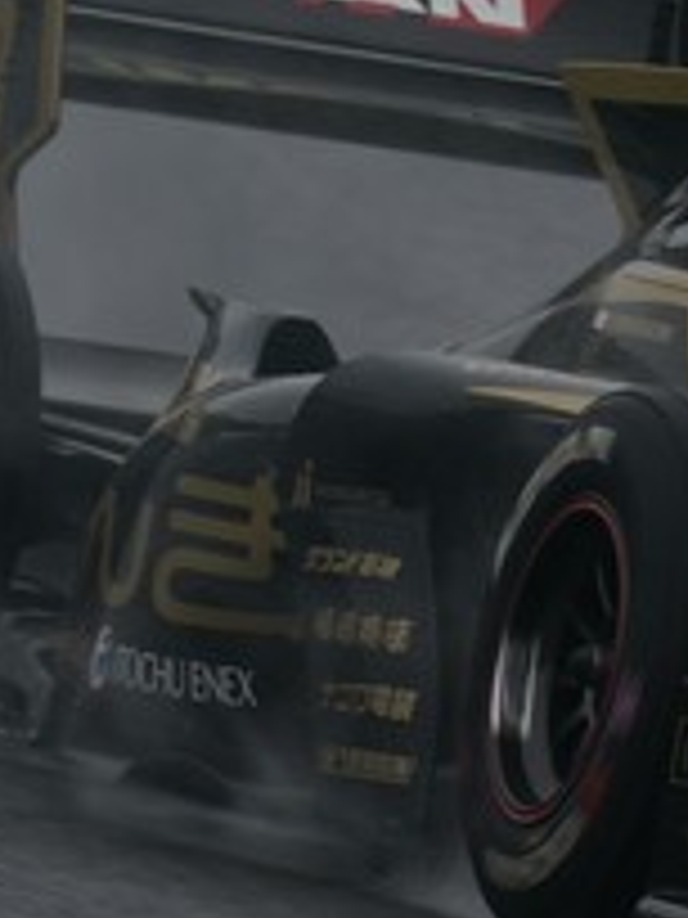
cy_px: 315
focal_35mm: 2034
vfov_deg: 1.0
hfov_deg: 0.7
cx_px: 1012
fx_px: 53902
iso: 320
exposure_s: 1/800
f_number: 10
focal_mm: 600
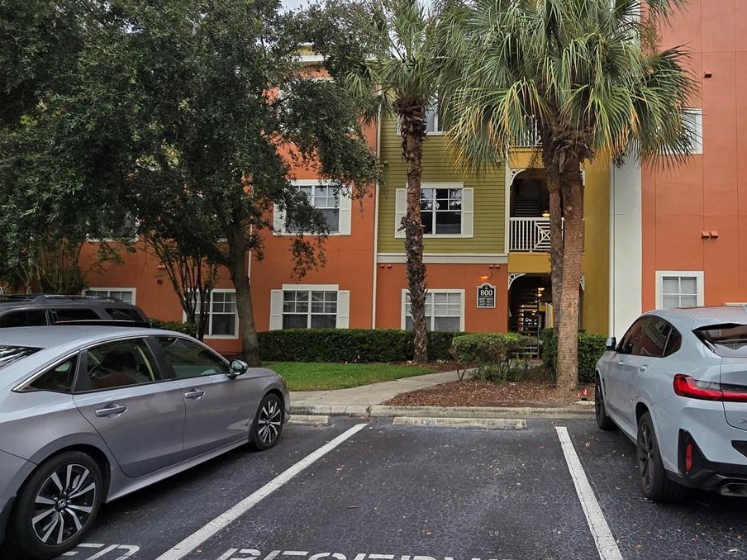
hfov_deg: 71.9
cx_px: 493
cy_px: 294
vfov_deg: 58.9
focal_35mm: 23
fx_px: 496
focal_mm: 2.2
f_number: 2.2
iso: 50
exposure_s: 1/790
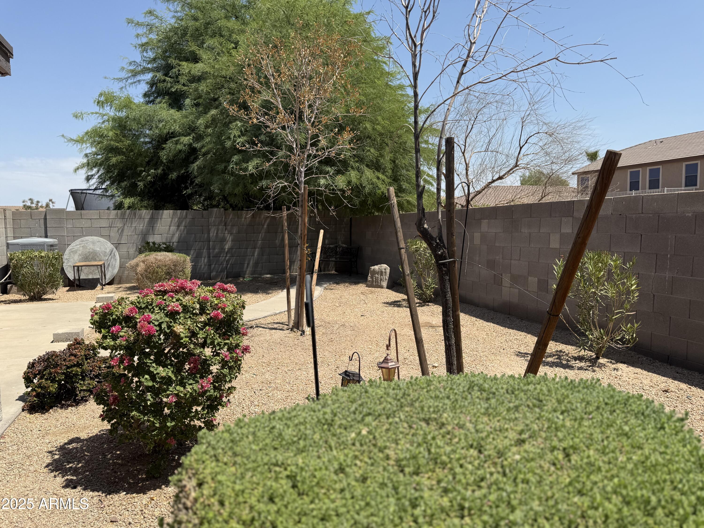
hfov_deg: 71.6
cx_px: 352
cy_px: 264
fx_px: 488
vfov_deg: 56.8
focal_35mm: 24
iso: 80
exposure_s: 1/4405
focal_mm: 6.76
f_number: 1.78
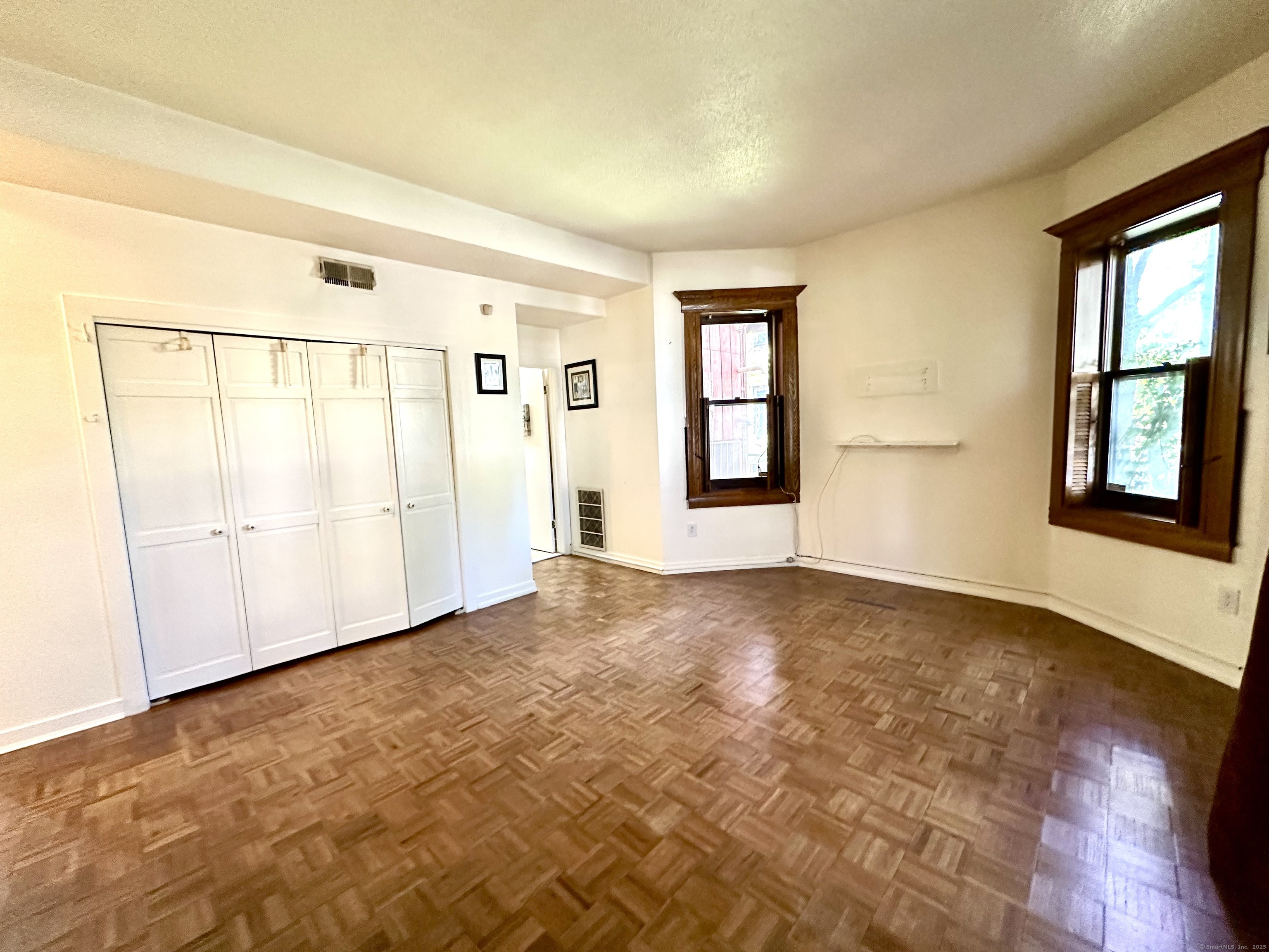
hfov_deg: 102.1
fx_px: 513
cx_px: 634
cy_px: 476
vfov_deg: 85.7
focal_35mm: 14
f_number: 2.2
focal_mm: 2.22
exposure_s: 1/60
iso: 500
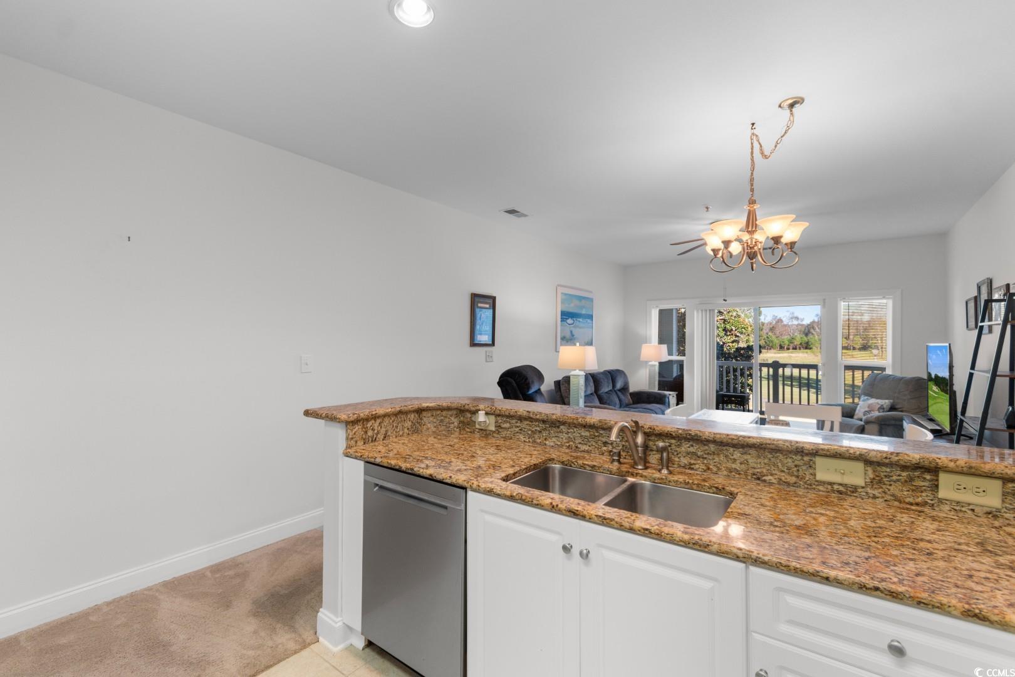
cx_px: 508
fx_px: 423
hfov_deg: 100.4
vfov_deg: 77.3
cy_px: 338
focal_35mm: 15
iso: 100
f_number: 4.5
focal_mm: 10
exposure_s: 1/5
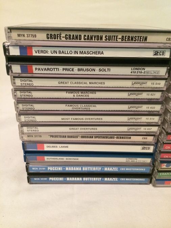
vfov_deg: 60.0
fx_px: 198
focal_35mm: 30
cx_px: 86
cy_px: 114
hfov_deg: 46.8
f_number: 2.2
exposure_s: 1/15
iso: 320
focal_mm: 4.12
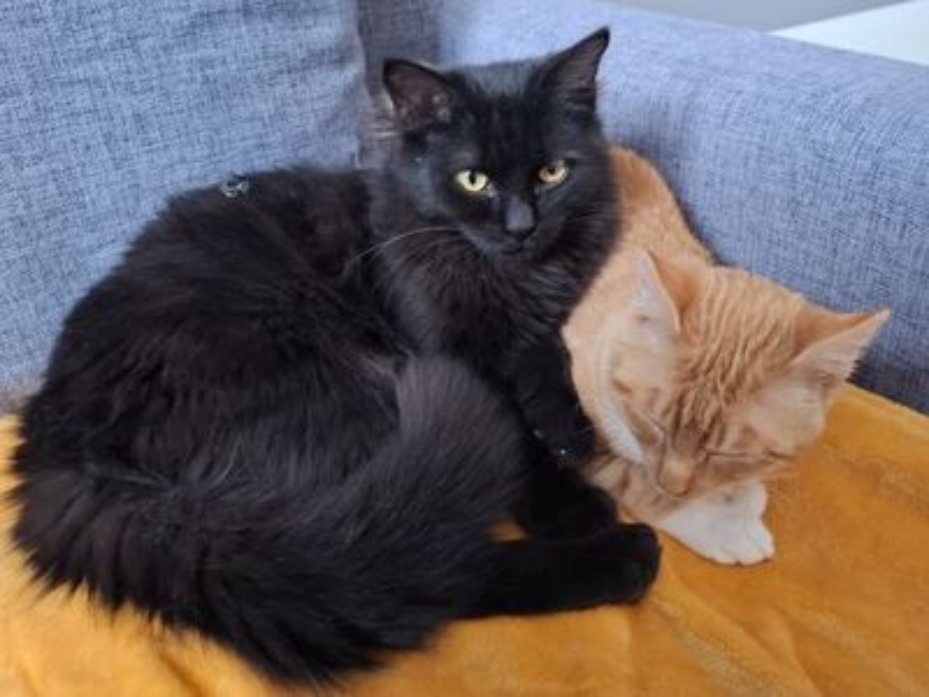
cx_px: 464
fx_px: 617
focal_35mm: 23
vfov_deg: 58.9
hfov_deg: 73.9
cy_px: 348
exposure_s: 1/25
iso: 400
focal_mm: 5.54
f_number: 1.8
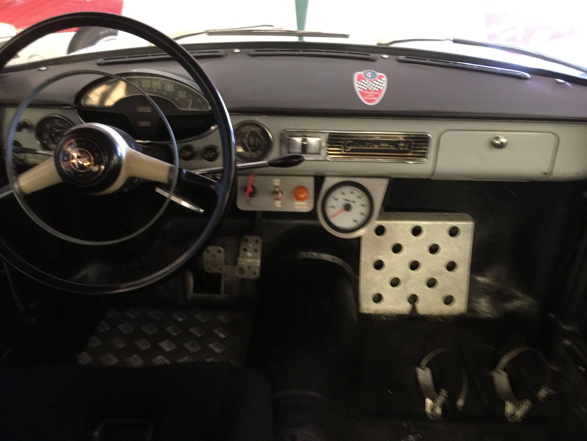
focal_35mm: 29
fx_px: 492
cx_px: 294
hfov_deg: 61.7
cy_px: 220
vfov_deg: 48.2
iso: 250
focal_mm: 4.15
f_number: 2.2
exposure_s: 1/17
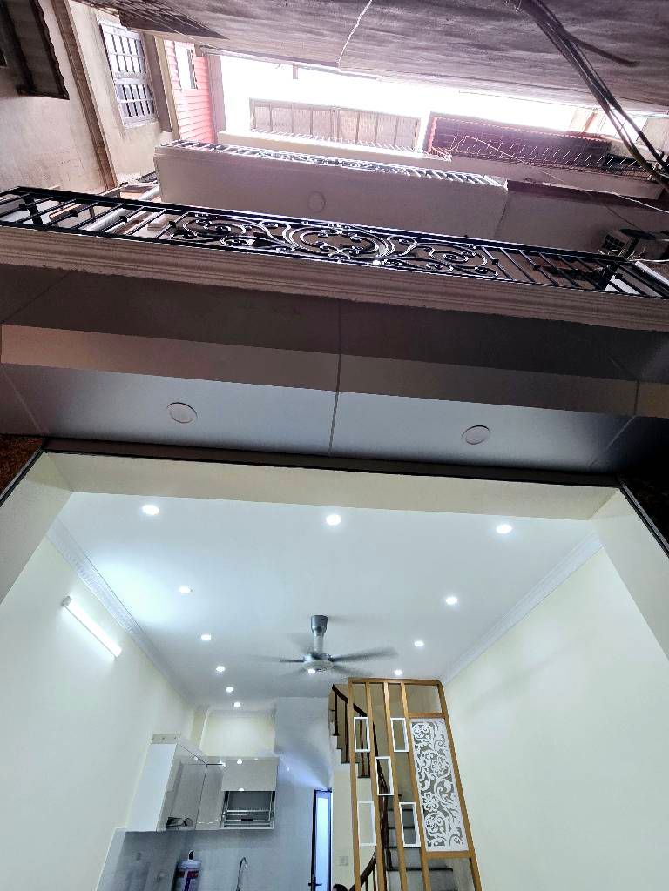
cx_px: 334
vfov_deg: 106.2
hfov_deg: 89.9
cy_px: 446
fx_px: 335
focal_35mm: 13
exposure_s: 1/50
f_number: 2.2
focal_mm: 2.2
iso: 50
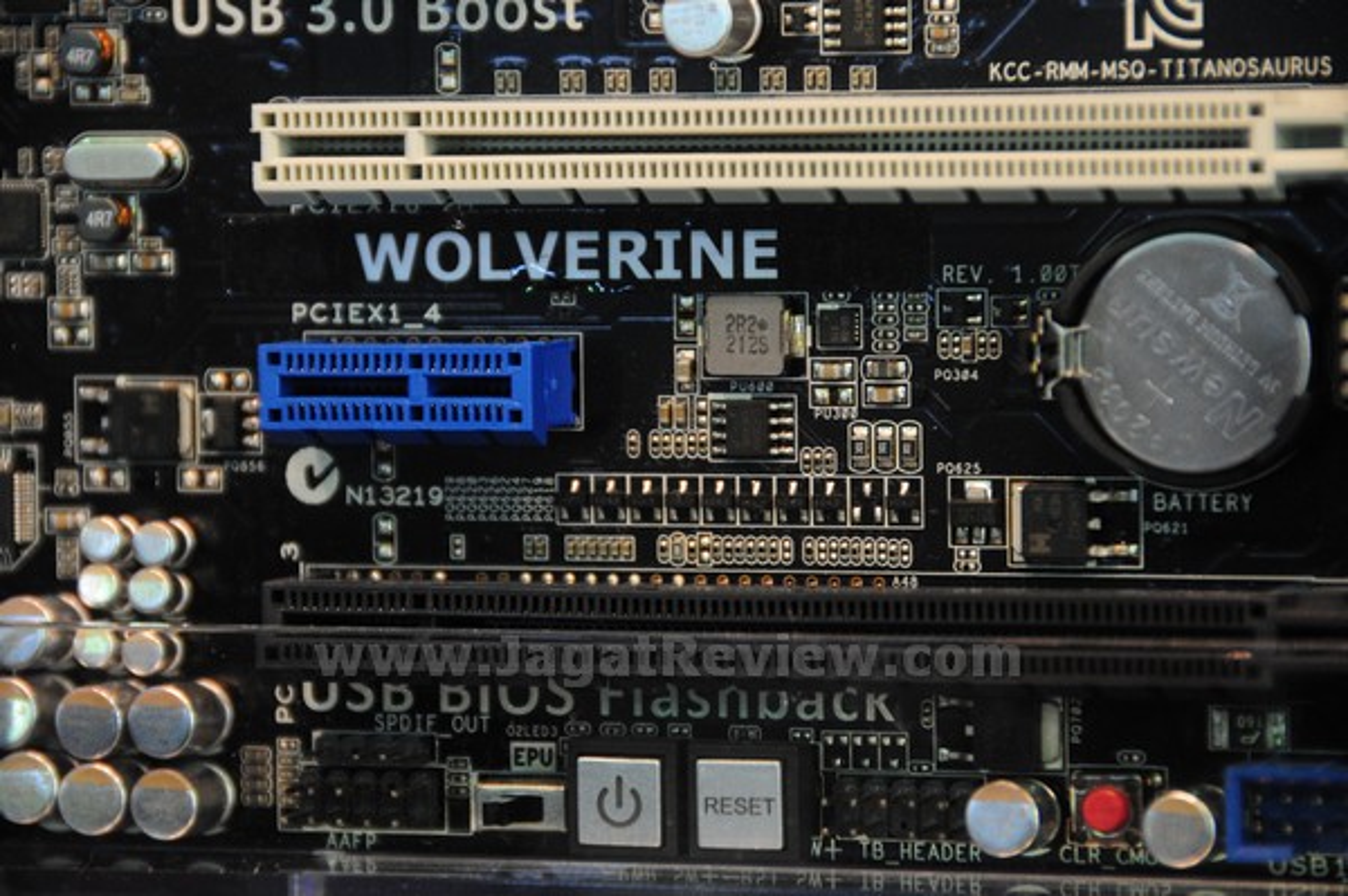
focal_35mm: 300
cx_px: 674
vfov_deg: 4.6
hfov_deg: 6.9
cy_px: 448
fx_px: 11224
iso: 1600
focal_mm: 200
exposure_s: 1/100
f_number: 5.6
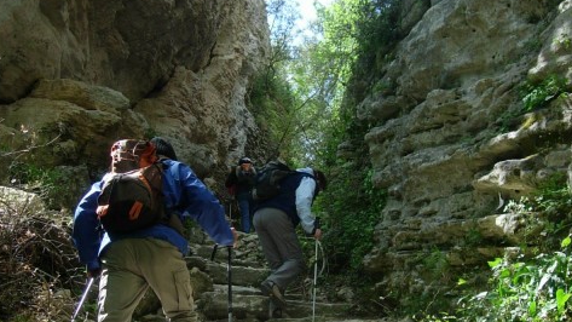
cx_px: 287
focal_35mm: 56
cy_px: 195
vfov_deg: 21.4
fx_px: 849
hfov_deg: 37.2
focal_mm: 7.8
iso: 64
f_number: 2.8
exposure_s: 1/362
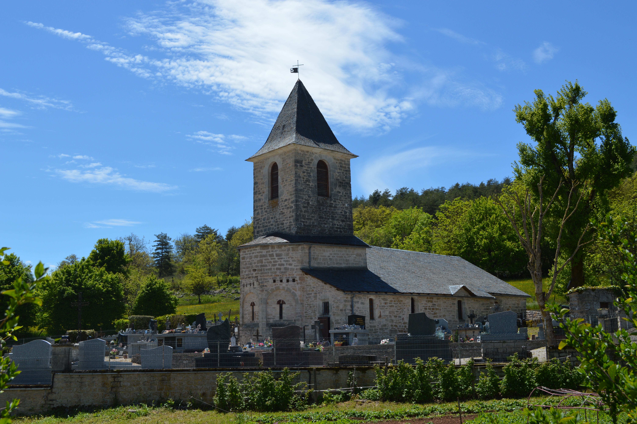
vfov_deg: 31.8
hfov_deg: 46.4
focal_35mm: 42
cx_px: 318
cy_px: 212
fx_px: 743
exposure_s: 1/250
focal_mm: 28
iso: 100
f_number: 8
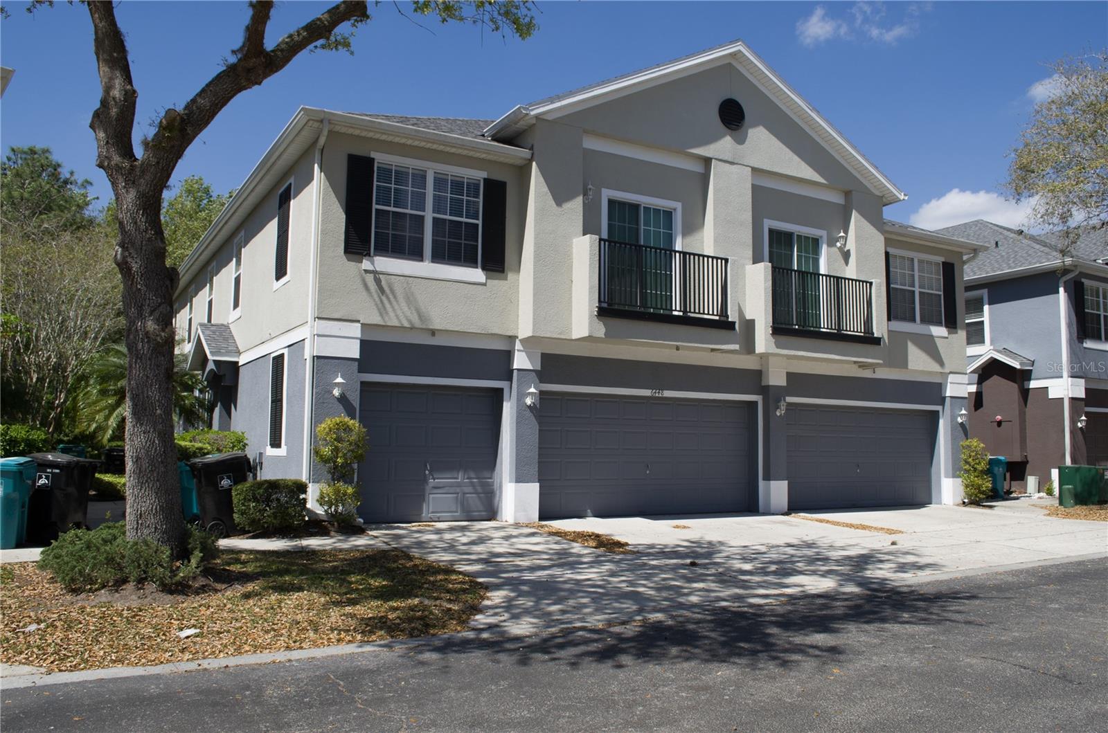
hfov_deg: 62.0
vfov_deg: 43.4
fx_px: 921
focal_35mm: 30
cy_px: 366
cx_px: 554
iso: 100
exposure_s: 1/250
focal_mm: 20
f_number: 8
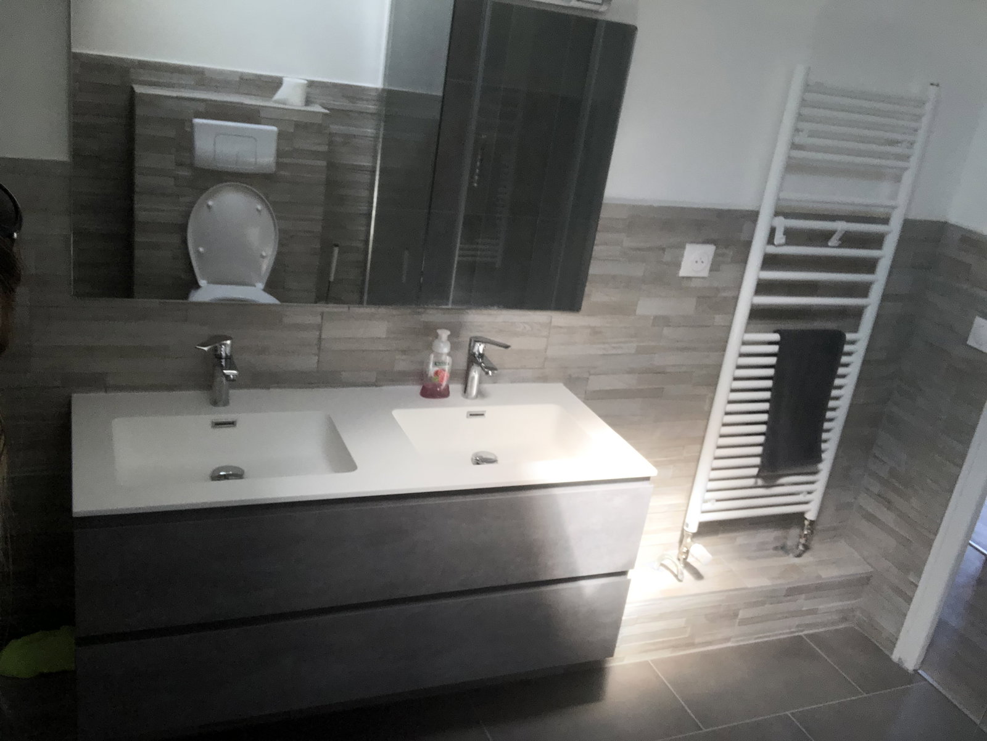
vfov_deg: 44.2
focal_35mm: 32
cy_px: 370
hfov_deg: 56.8
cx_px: 494
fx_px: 913
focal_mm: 2.87
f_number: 2.2
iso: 32
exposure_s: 1/60
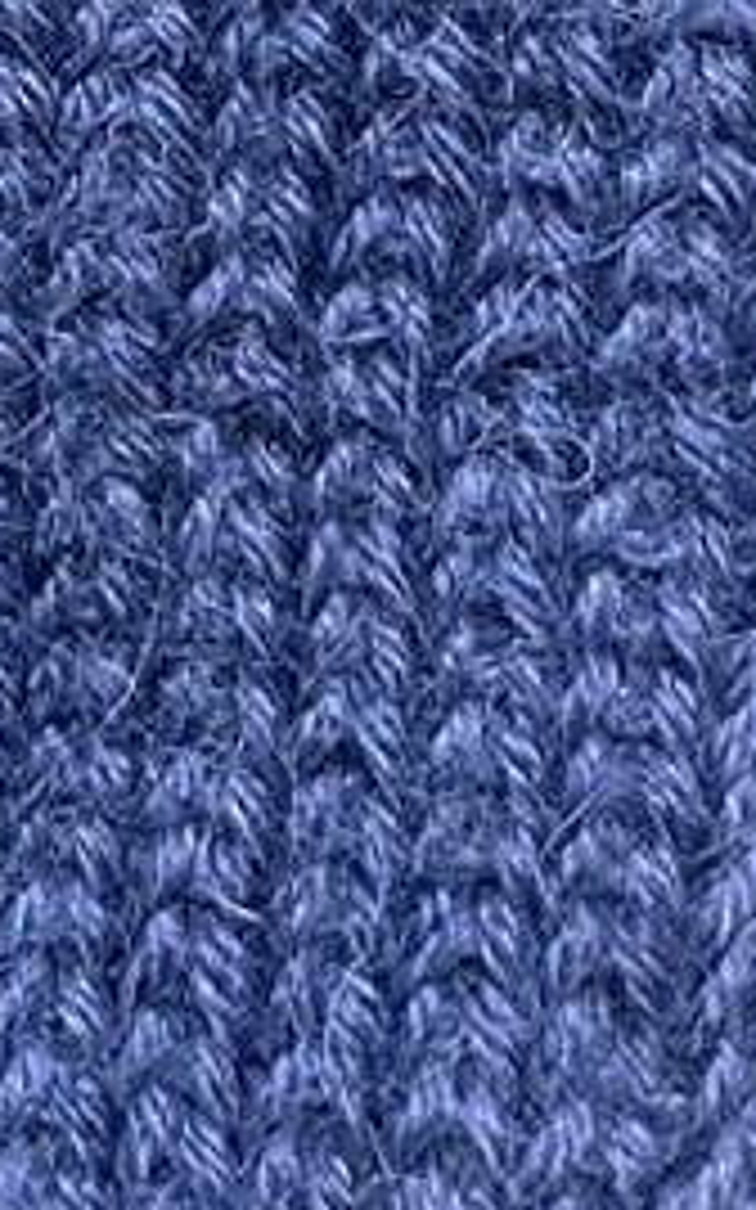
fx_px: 4057
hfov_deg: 9.2
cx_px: -1256
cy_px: -972
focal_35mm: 123
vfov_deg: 14.8
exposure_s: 1/86
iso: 125
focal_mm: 4.2
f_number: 1.6
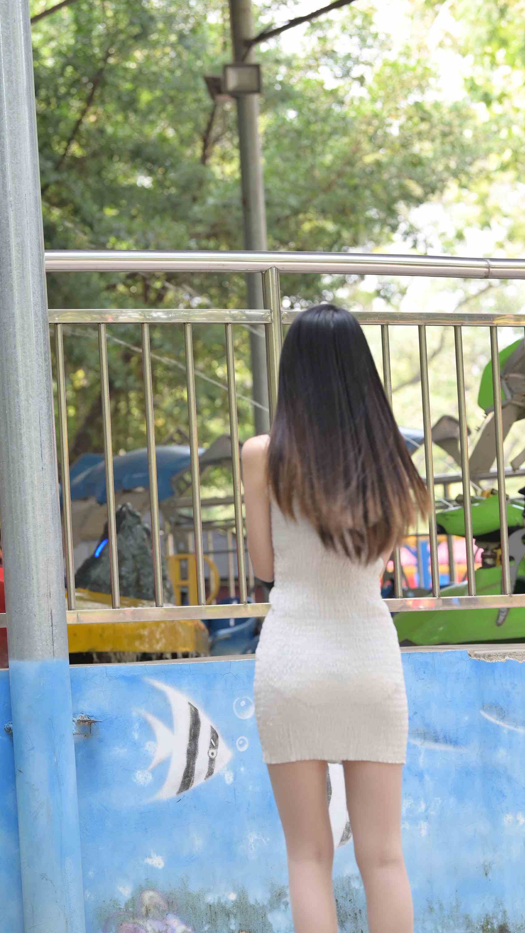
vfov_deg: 13.6
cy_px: 541
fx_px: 3910
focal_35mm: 158
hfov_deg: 7.7
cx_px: 299
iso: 200
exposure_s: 1/160
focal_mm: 100
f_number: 4
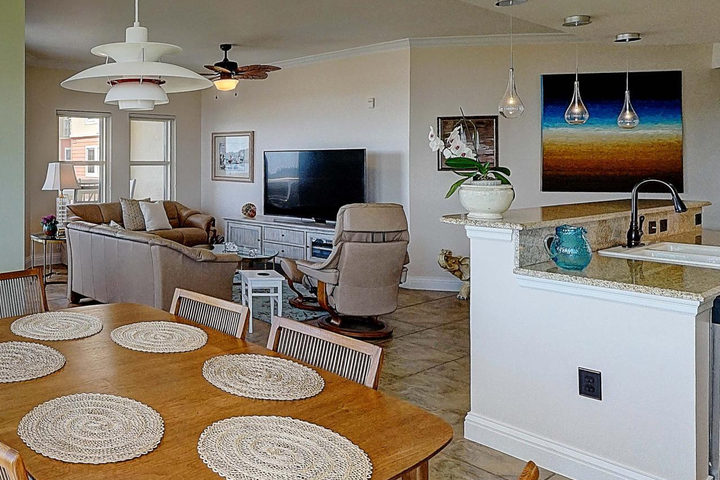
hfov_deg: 58.4
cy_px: 183
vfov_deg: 46.0
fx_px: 560
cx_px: 107
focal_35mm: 28
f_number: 8
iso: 320
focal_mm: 12
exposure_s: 1/60
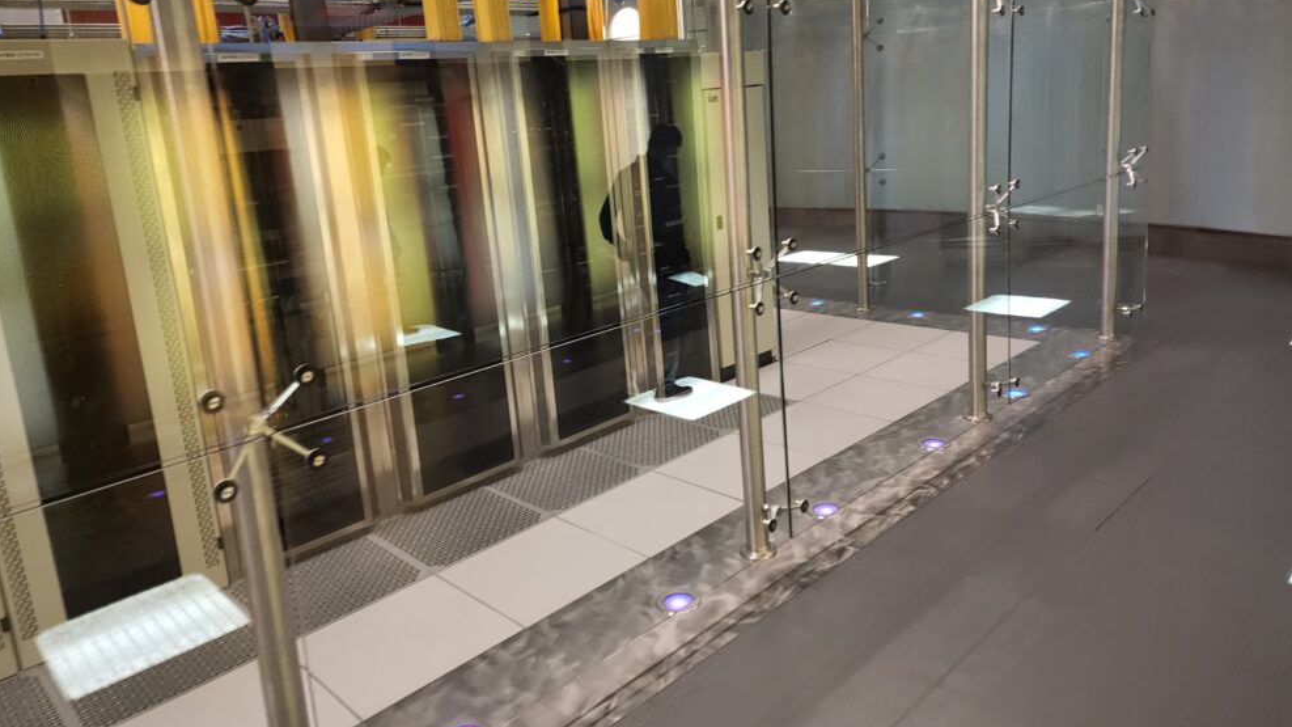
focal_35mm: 26
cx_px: 624
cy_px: 299
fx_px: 891
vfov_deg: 44.2
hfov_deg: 71.9
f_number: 1.8
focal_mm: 6.4
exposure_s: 1/120
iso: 320
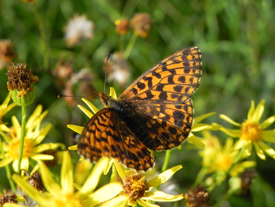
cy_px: 104
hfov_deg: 26.0
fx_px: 596
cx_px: 138
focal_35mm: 75
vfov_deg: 19.6
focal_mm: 13.4
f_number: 5
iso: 160
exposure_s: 1/626
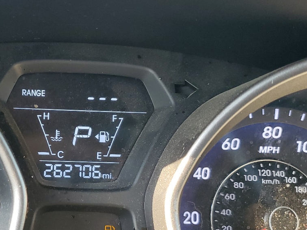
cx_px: 65
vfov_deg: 26.3
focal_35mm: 55
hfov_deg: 34.0
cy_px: 166
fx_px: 488
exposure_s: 1/120
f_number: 1.5
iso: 69
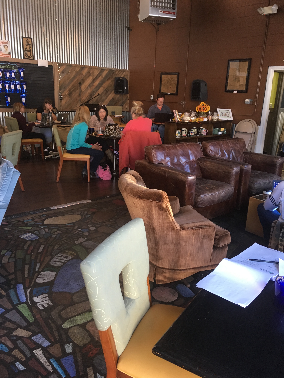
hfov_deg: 48.2
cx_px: 142
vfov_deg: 61.7
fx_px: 317
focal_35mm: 29
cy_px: 189
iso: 100
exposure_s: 1/30
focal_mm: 4.15
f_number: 2.2
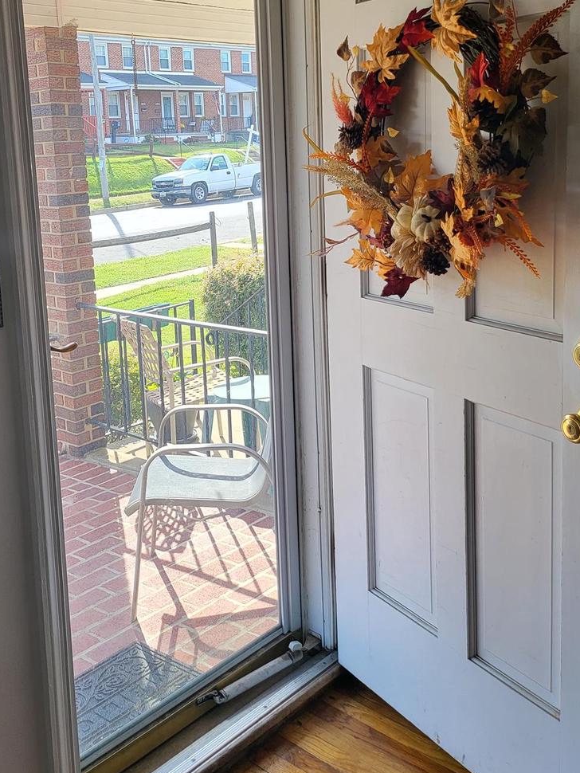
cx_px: 251
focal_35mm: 38
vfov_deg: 48.3
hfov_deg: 37.7
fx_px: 849
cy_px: 268
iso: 40
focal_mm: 5
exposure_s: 1/268
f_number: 1.8
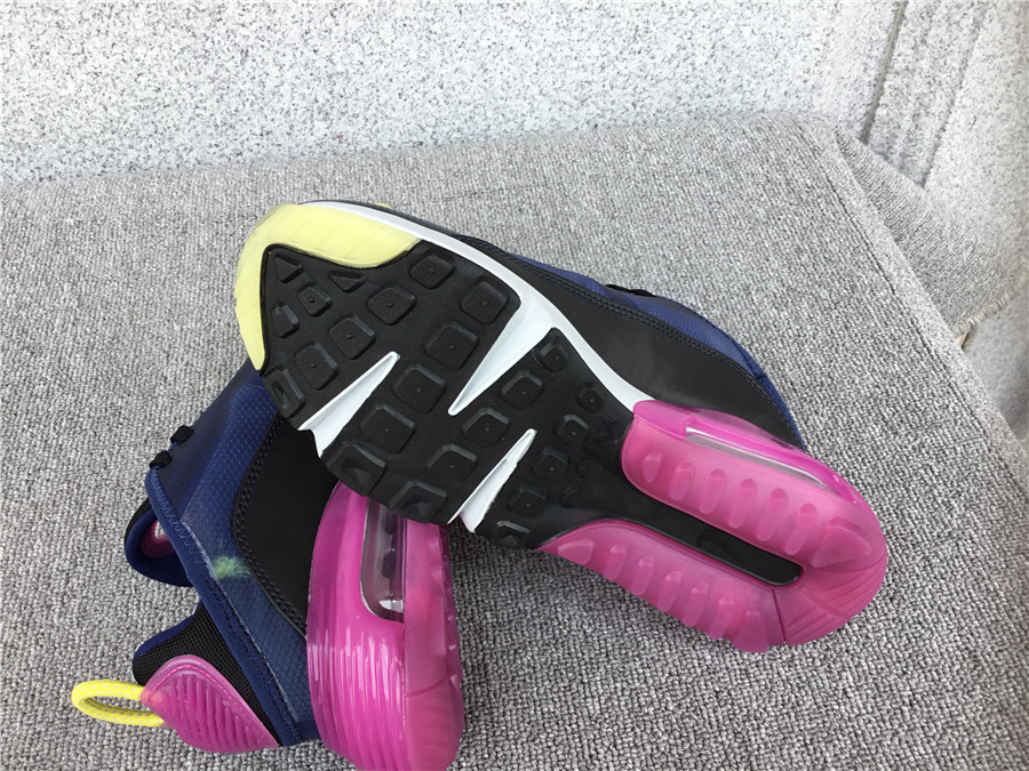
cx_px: 514
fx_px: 922
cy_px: 386
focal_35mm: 31
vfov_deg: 45.4
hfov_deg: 58.4
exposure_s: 1/130
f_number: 2.4
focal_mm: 3.3
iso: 25
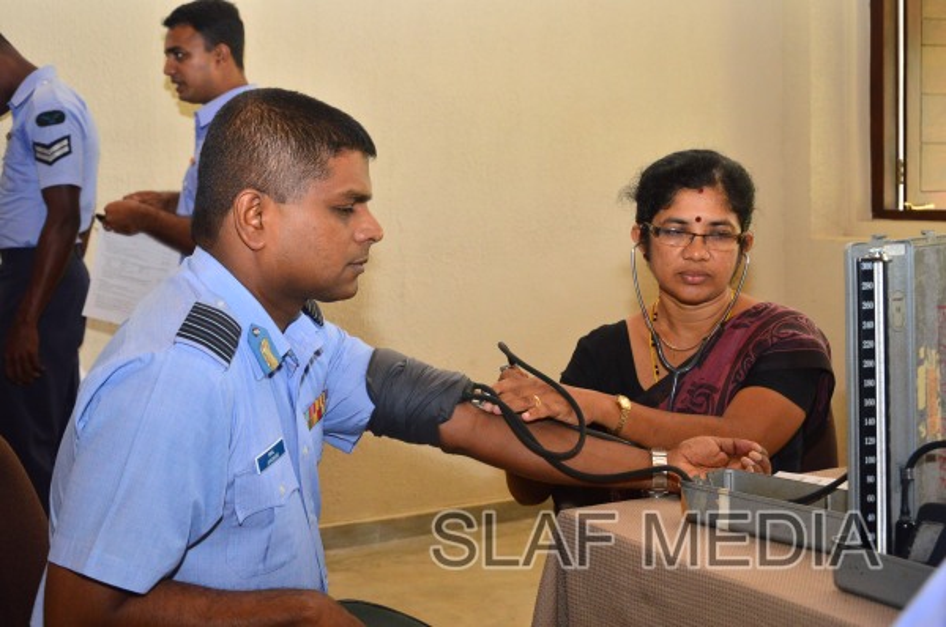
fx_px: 1338
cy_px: 314
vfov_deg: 26.4
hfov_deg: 38.9
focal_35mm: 51
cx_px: 473
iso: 800
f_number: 5.6
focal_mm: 34
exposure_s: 1/125
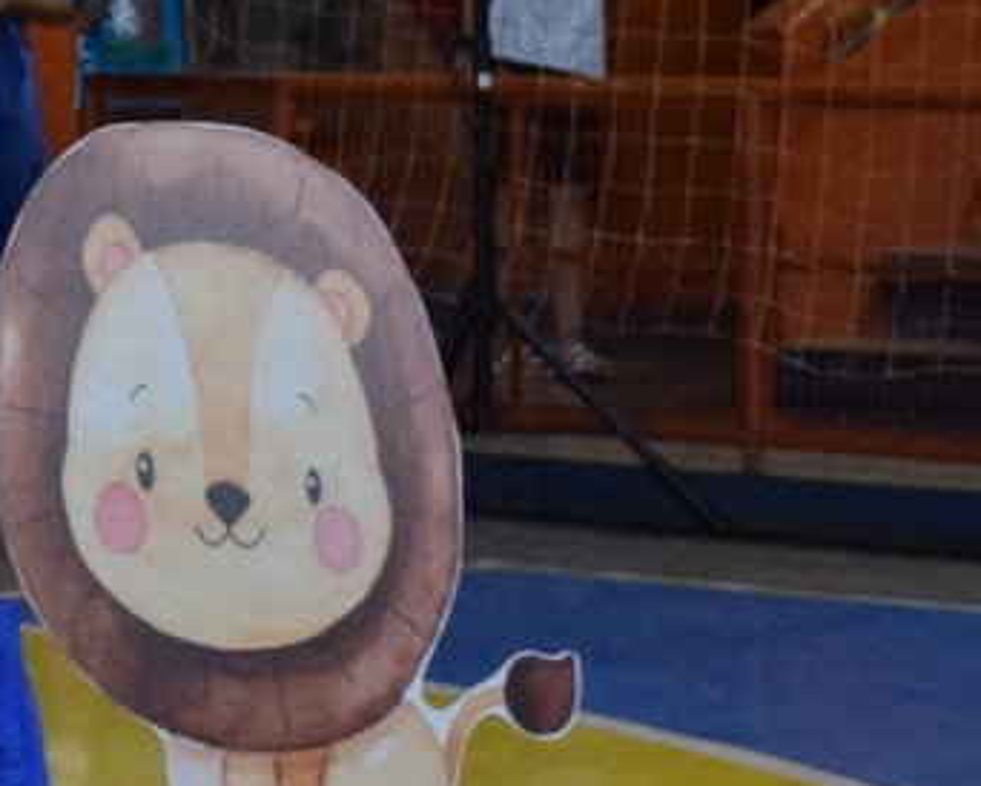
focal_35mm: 199
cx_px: -1307
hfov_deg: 8.8
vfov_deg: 7.7
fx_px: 5794
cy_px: 155
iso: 1400
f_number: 3.8
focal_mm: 27
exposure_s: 1/60
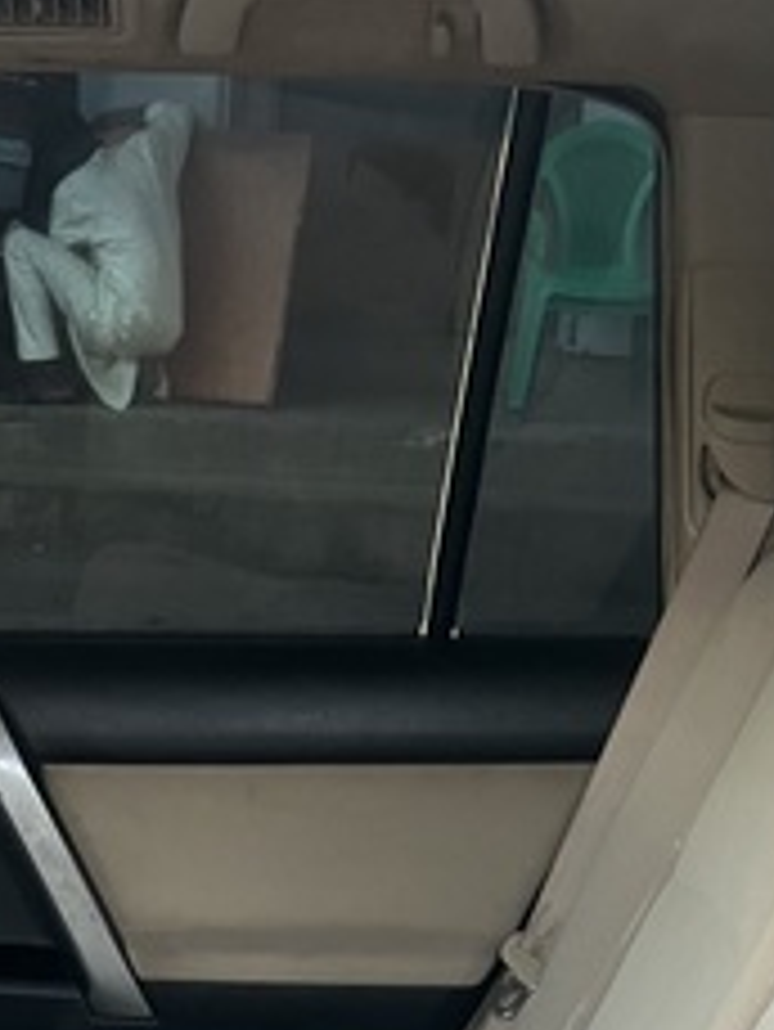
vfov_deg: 24.8
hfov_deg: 21.5
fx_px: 2025
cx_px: 198
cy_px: 1340
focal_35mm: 68
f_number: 1.5
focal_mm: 5.7
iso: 160
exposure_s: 1/60
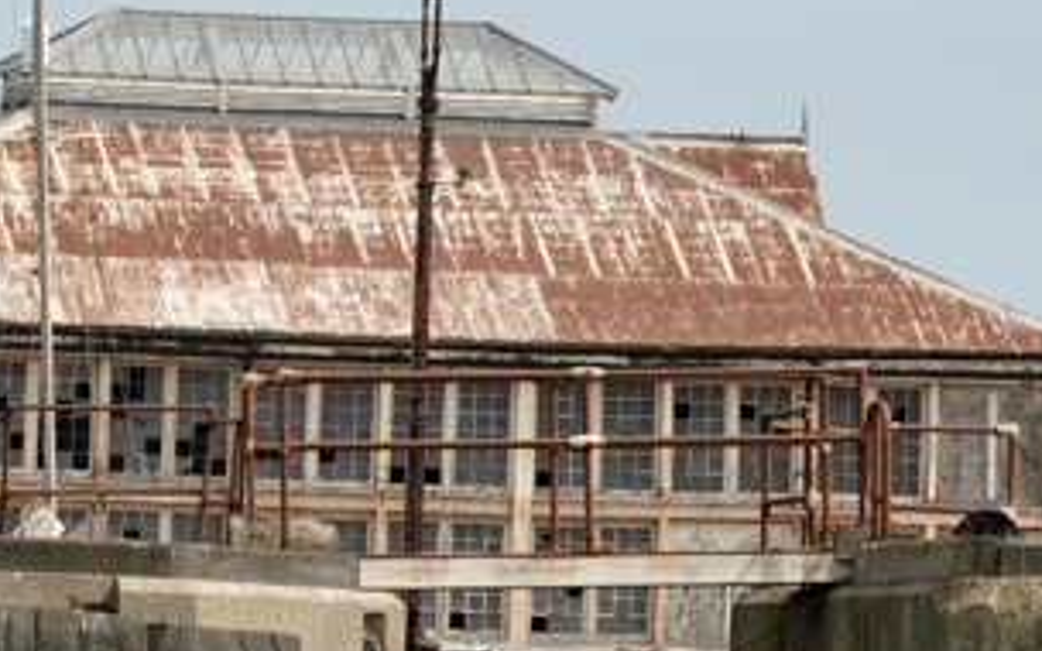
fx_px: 27347
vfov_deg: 1.4
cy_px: 451
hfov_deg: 2.2
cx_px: 247
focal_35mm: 963
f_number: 7.1
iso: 100
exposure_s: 1/250
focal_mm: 151.11
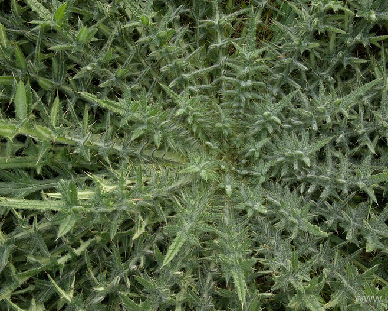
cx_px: 233
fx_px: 746
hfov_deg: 29.1
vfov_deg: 23.5
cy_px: 157
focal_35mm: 65
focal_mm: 38
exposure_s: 1/100
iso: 250
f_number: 8
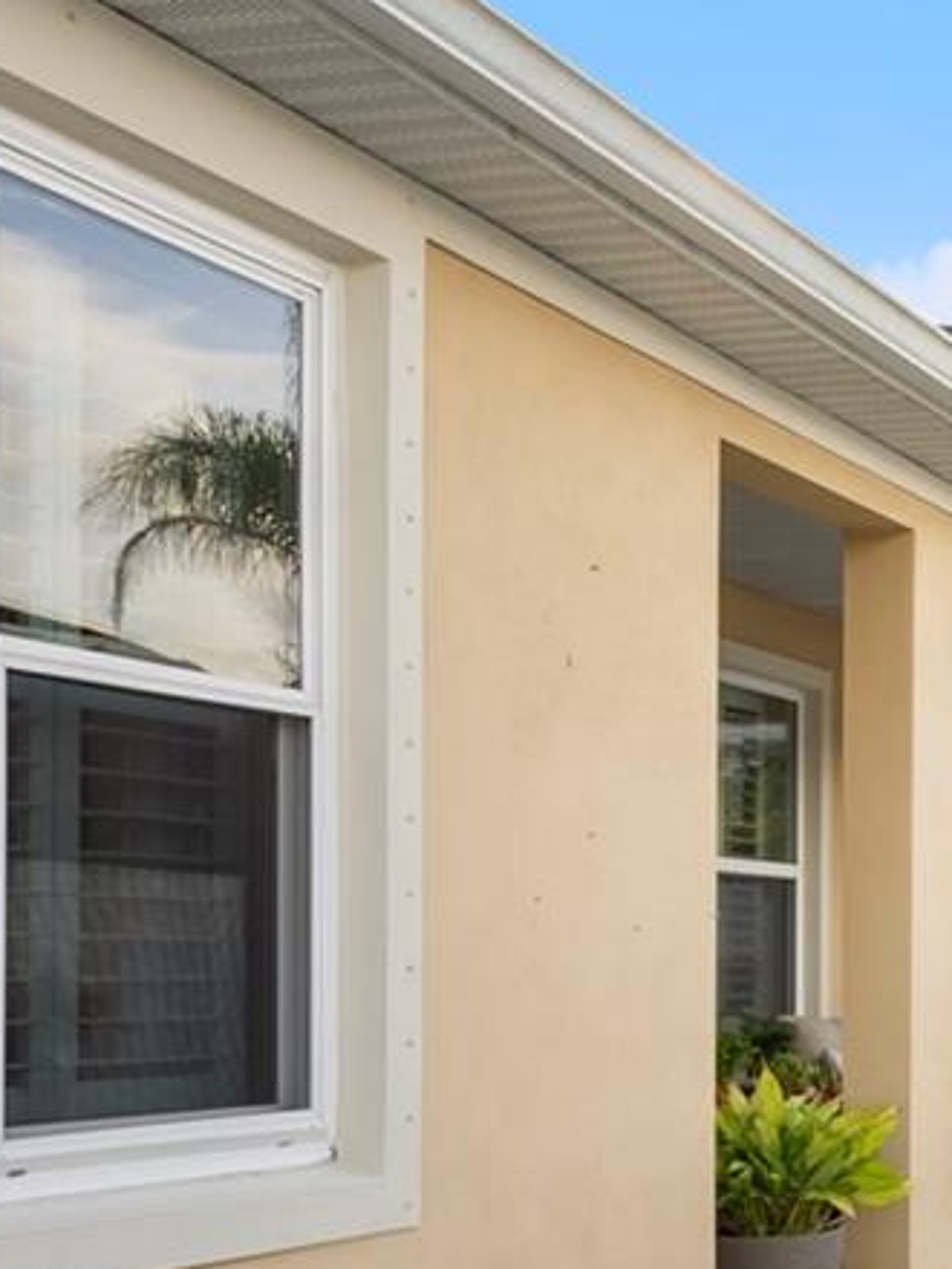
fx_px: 2053
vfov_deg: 33.6
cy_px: 960
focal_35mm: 56
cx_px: 1806
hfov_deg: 18.8
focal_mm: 16
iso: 125
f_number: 16
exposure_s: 1/15
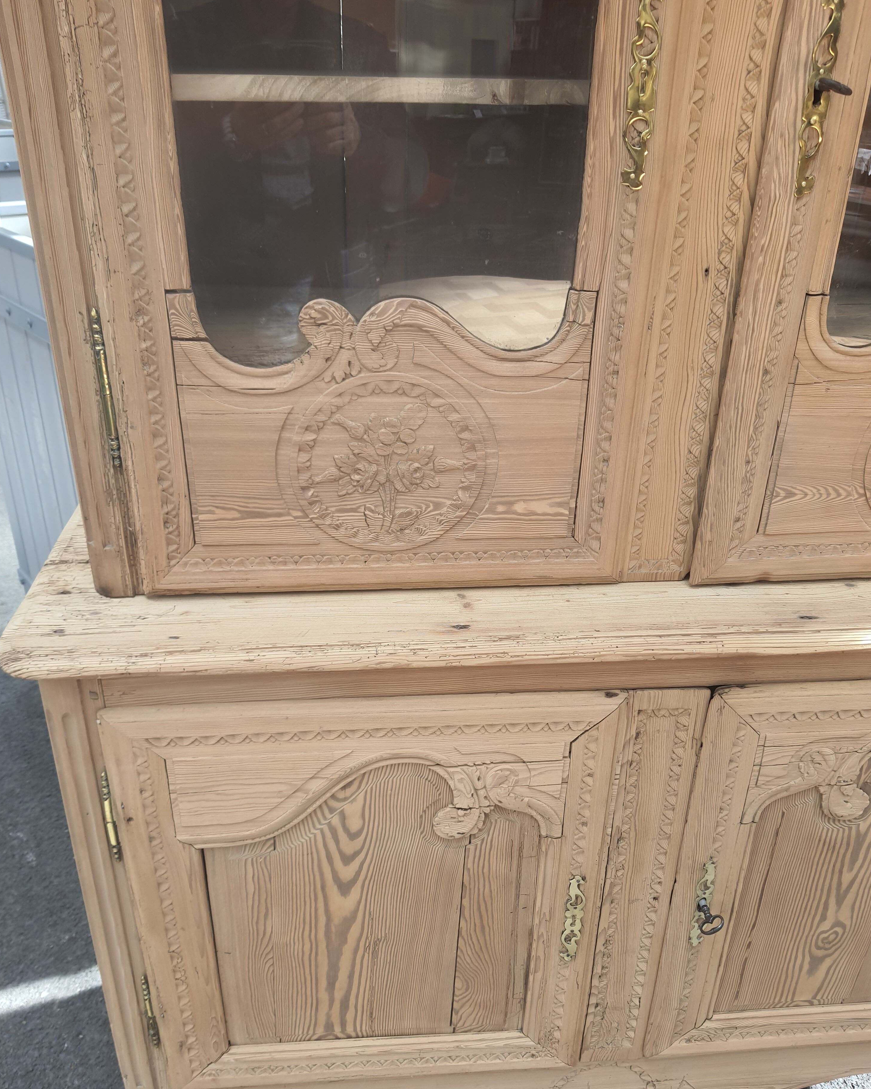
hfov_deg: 51.5
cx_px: 437
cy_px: 598
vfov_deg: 62.1
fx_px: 902
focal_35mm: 28
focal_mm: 4.32
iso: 50
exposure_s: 1/114
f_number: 1.7
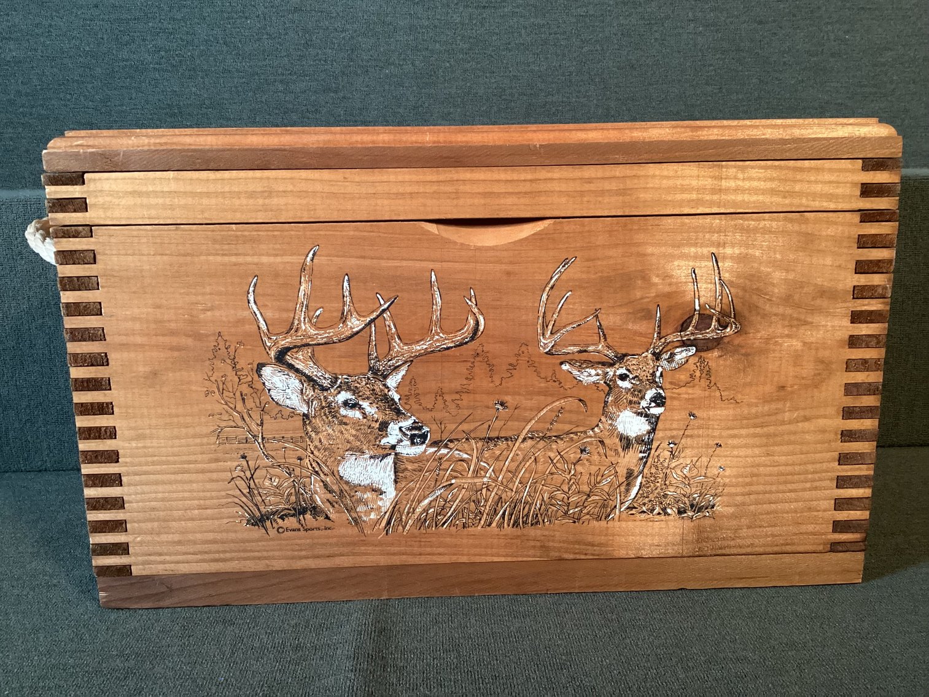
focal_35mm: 31
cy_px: 348
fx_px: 832
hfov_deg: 58.3
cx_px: 464
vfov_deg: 45.4
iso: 320
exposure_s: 1/60
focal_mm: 3.3
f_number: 2.4
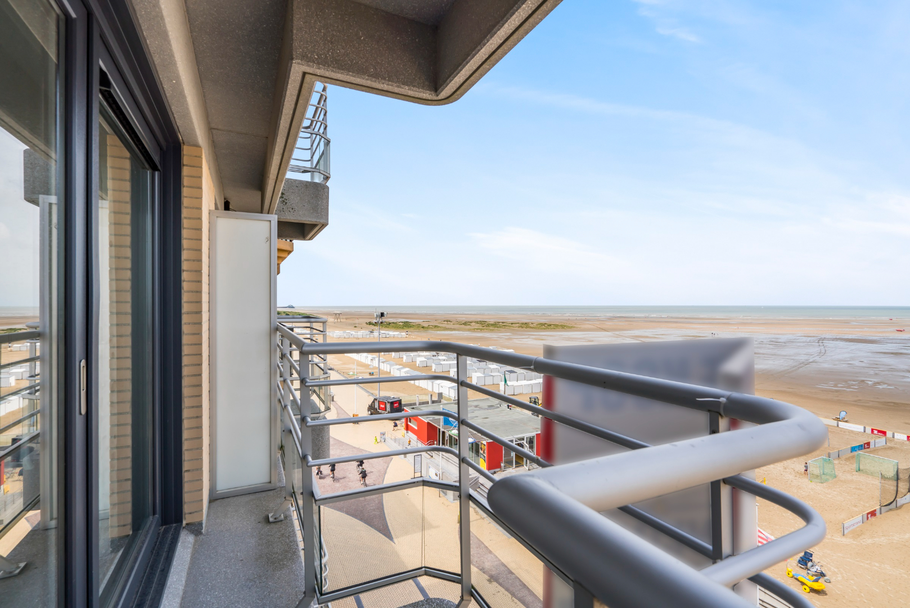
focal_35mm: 16
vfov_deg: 73.8
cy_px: 304
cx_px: 455
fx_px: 405
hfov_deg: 96.7
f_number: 11
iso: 100
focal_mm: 16
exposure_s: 1/160
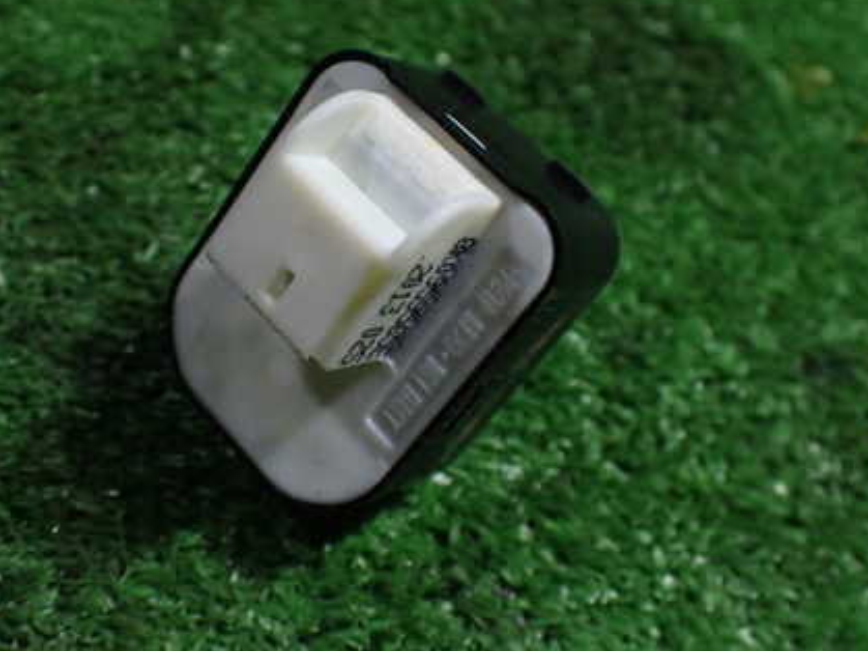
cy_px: 288
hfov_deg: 43.7
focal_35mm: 43
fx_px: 1078
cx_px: 350
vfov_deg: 33.5
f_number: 2.3
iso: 640
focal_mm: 5.4
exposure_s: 1/125
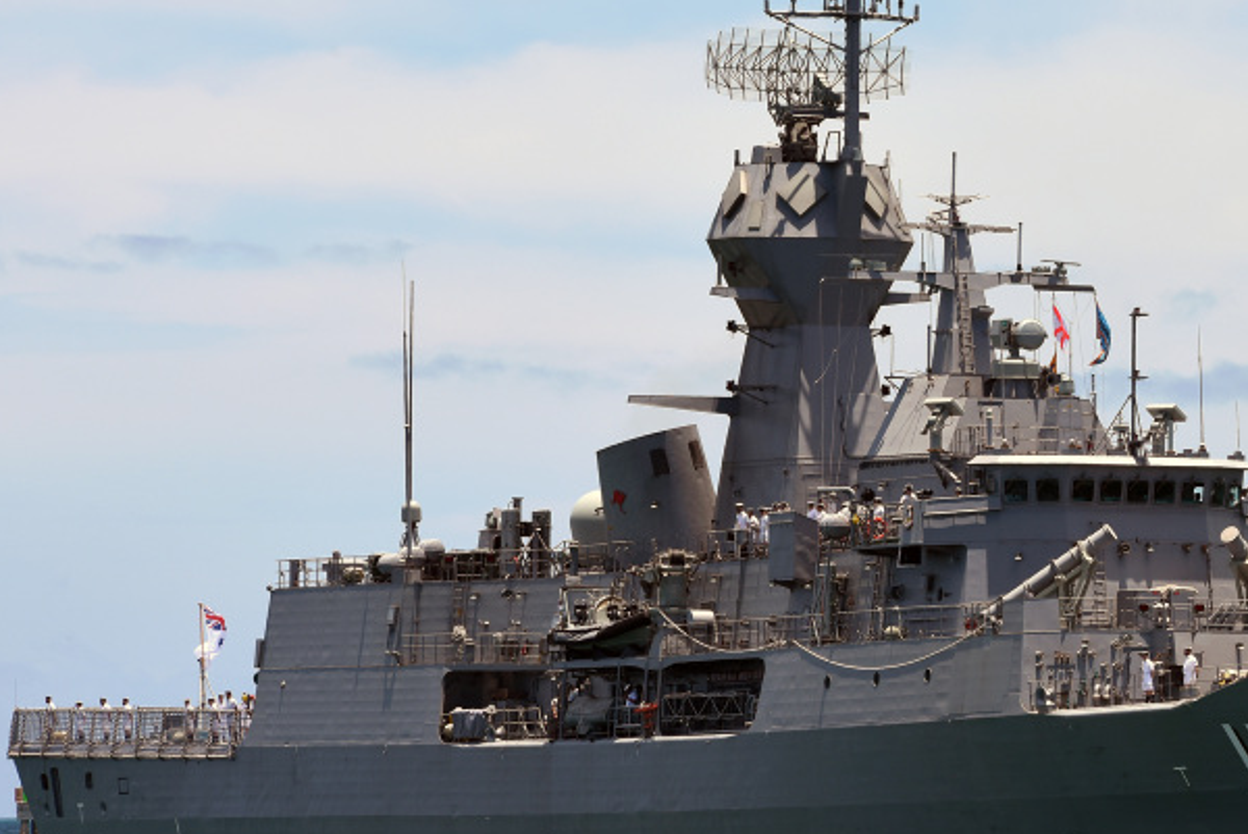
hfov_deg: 5.1
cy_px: 463
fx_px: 13876
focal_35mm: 400
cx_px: 1107
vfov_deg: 3.4
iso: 200
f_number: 16
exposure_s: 1/200
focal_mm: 200
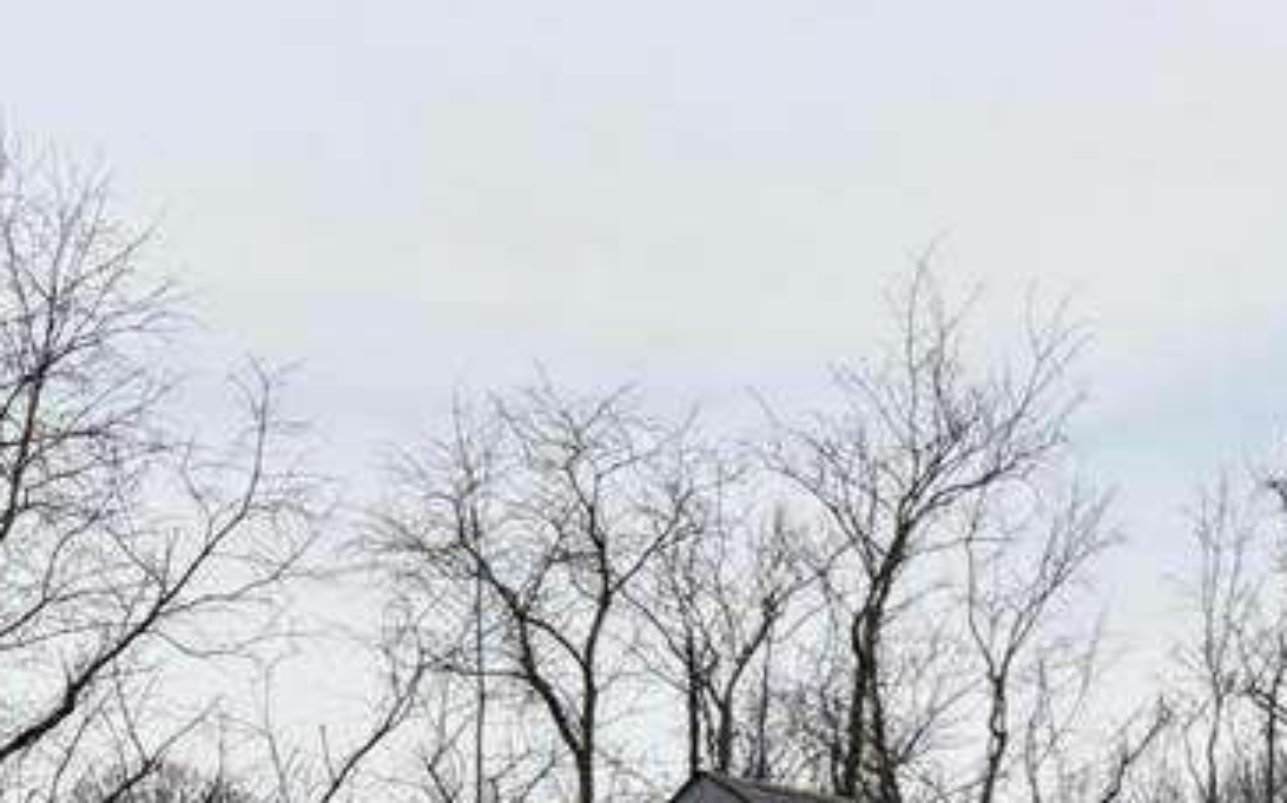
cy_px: 1404
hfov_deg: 18.6
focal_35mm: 97
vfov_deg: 12.4
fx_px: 3400
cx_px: 2005
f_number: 1.6
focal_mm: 5.96
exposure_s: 1/7813
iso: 50
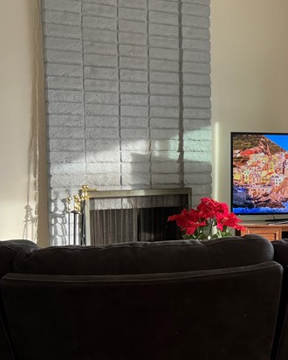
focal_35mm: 63
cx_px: 310
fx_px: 671
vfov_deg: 29.9
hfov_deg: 22.9
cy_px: 217
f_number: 1.5
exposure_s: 1/120
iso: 64
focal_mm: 5.7
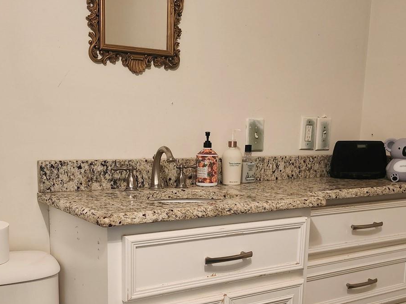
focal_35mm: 41
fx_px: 481
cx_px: 190
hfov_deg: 45.8
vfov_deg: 34.6
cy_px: 219
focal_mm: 5.54
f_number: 1.8
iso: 640
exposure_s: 1/60
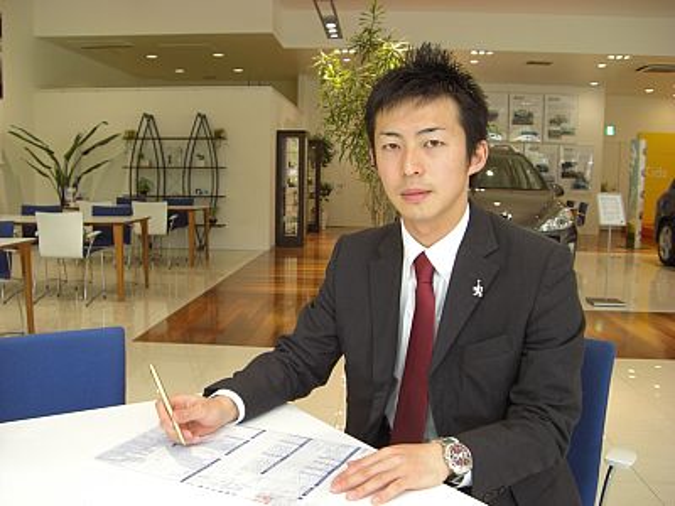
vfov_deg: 37.7
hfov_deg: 49.0
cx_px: 338
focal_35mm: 38
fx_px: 741
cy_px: 253
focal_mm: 6.2
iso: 64
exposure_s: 1/50
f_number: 2.7
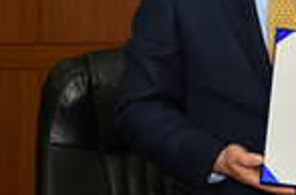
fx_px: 1074
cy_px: -27
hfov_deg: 14.6
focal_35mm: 131
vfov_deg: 10.3
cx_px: 445
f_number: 6.3
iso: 640
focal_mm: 32
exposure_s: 1/60
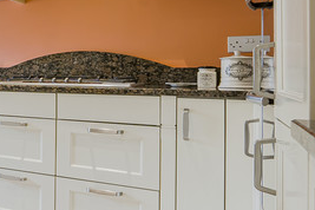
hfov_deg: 21.7
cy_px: 55
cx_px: -269
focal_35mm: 46
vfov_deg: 28.8
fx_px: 402
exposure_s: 1/3
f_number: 9
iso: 400
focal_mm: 12
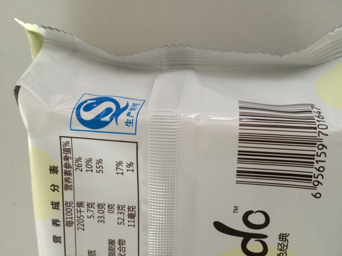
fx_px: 287
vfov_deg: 48.2
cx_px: 171
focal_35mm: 29
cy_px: 128
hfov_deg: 61.7
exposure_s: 1/33
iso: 200
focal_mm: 4.15
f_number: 2.2
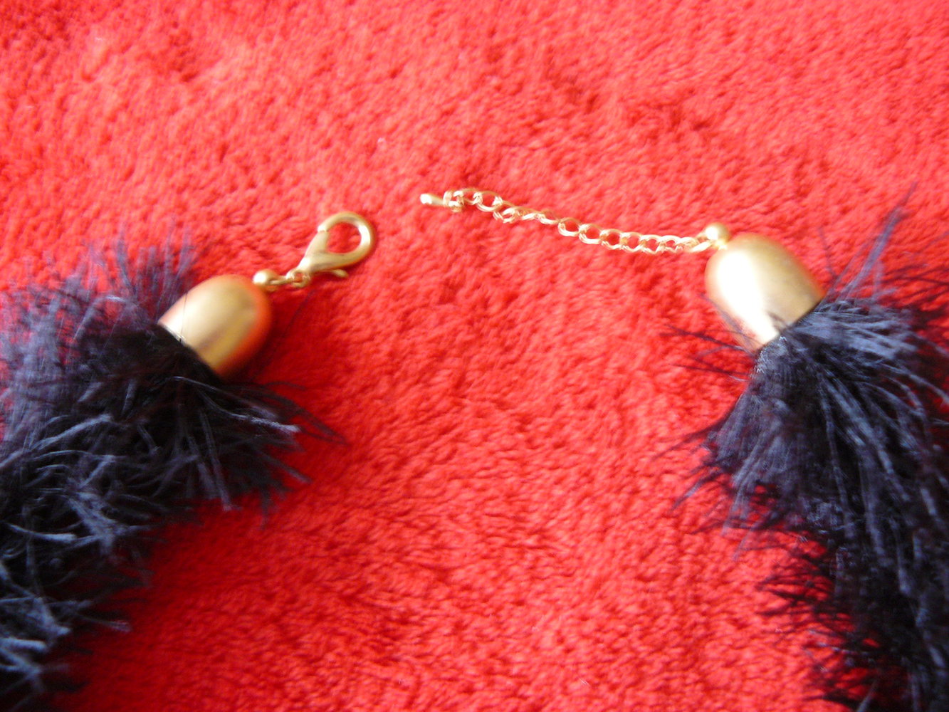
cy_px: 356
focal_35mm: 36
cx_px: 474
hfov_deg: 51.4
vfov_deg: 39.7
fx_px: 987
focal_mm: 6
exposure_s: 1/8
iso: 200
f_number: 2.8
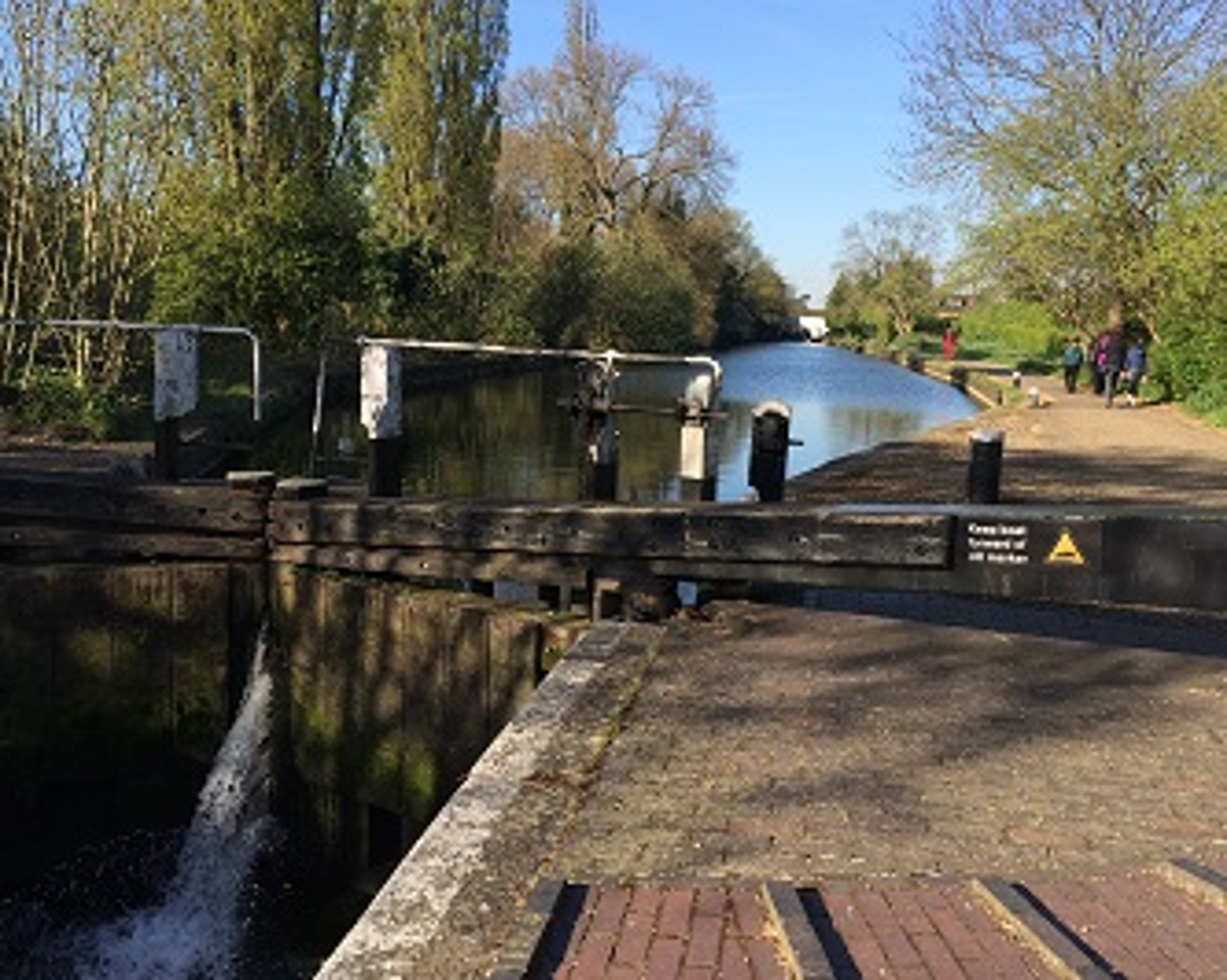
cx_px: 663
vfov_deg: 43.3
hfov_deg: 52.8
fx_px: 1234
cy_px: 494
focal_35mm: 34
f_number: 2.2
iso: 32
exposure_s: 1/1109
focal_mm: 4.15
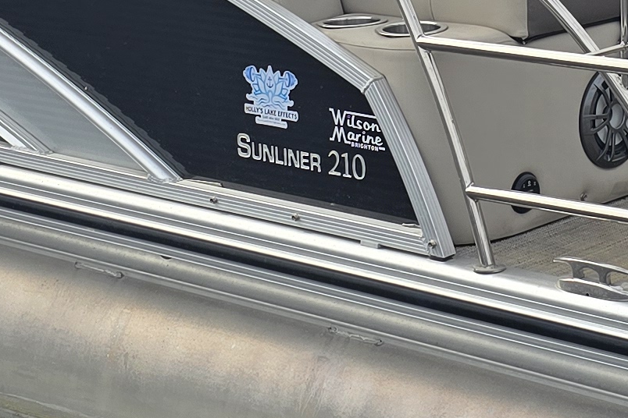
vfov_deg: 11.2
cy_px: -128
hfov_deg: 17.0
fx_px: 2076
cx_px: 569
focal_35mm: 119
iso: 12
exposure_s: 1/900
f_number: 1.7
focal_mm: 6.3
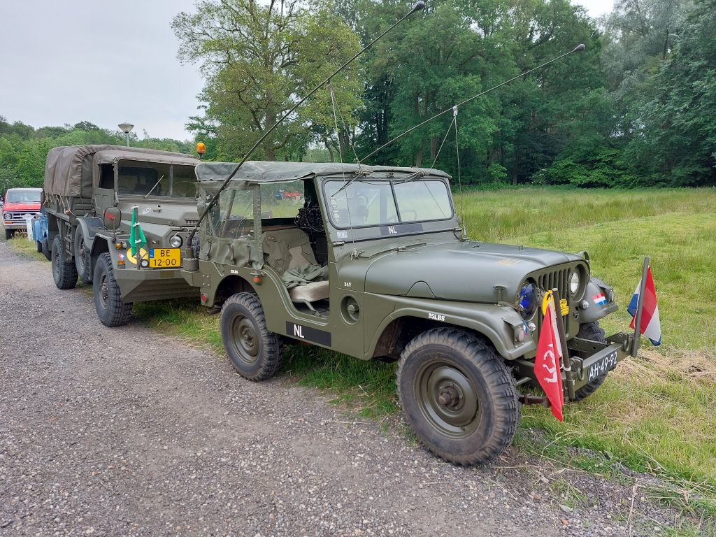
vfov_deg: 54.9
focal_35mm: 25
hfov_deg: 69.4
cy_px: 268
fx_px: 517
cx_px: 358
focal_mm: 5.23
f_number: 1.8
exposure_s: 1/227
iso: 25
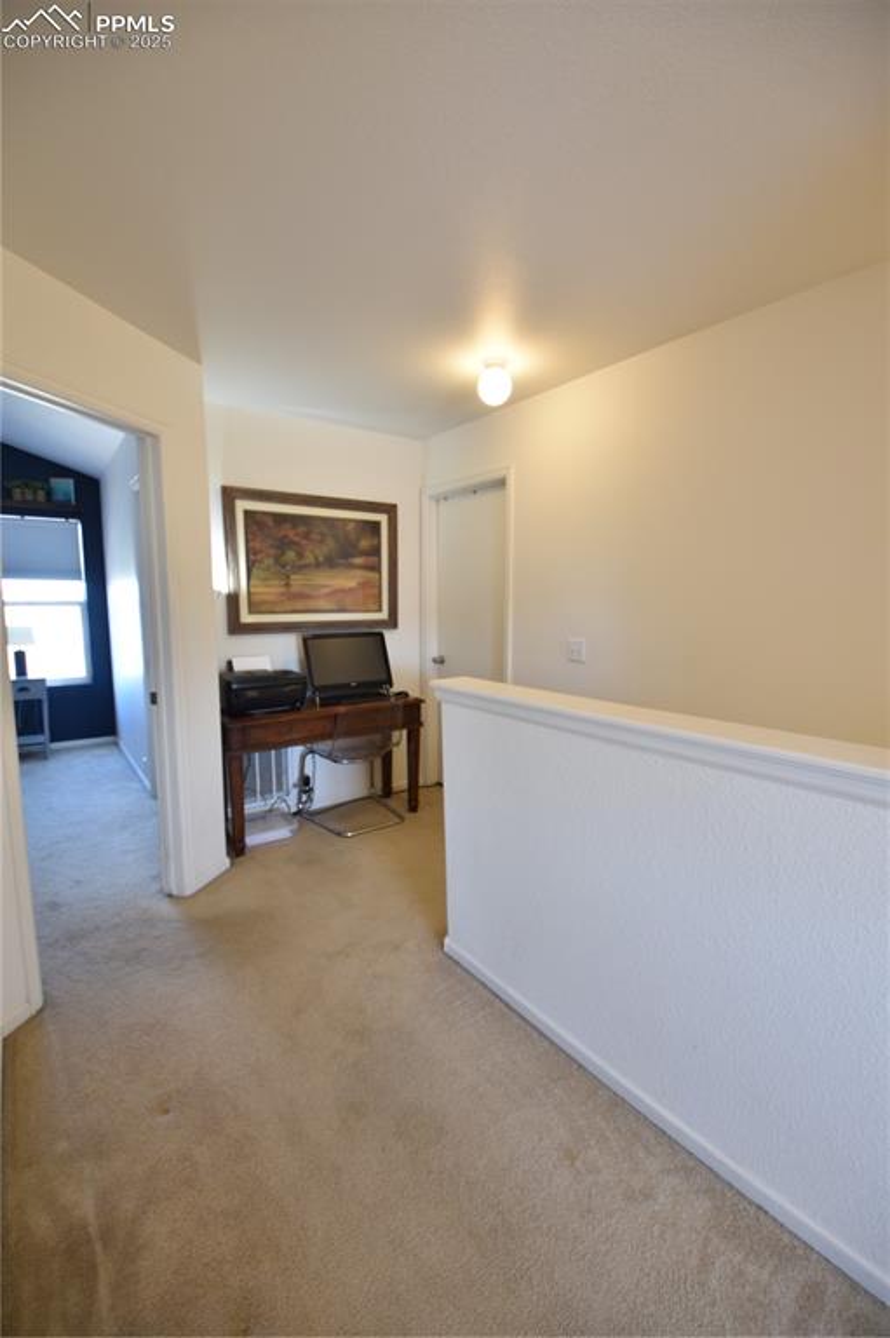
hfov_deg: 77.2
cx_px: 445
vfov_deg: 100.4
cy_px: 669
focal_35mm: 15
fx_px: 557
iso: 100
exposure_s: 1/13
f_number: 3.5
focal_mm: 10
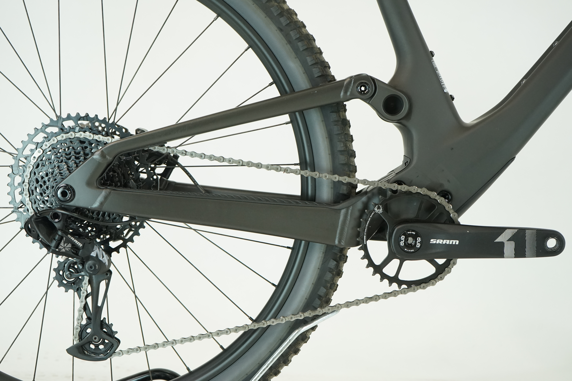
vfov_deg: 25.1
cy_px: 190
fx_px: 858
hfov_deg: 36.9
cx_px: 286
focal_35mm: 54
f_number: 5.6
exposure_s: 1/200
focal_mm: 54
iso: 1600
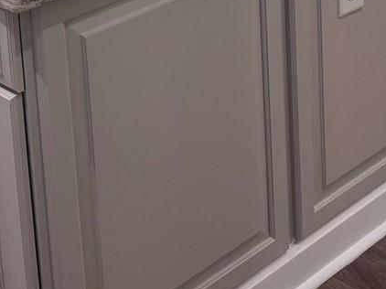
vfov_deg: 15.0
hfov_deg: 21.5
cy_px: -144
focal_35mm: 91
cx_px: 131
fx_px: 1014
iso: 160
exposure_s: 1/120
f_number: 1.78
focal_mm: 6.76
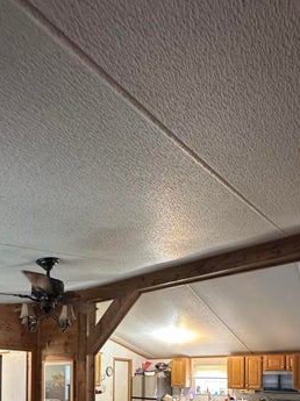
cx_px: 79
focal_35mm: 26
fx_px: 301
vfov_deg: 56.7
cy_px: 371
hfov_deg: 51.0
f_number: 2.2
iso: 500
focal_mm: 2.22
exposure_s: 1/60
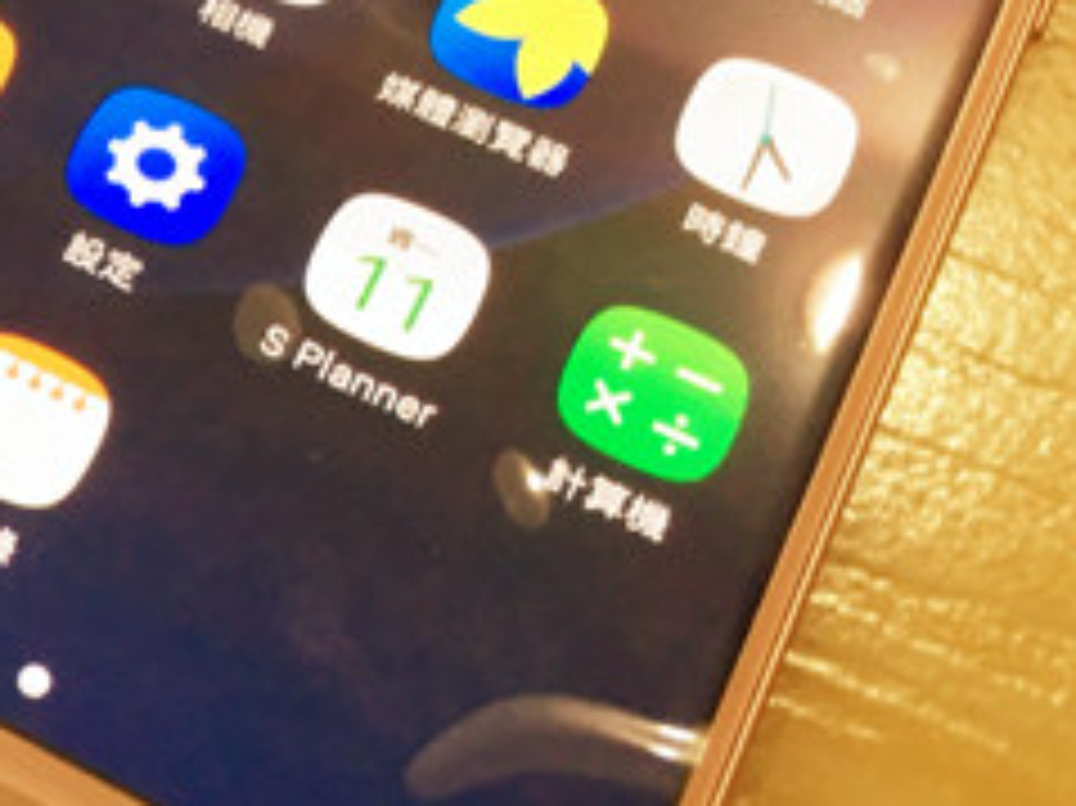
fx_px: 2641
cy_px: 160
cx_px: -392
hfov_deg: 20.6
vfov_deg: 17.2
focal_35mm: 85
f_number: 2.2
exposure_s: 1/17
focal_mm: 4.15
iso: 64
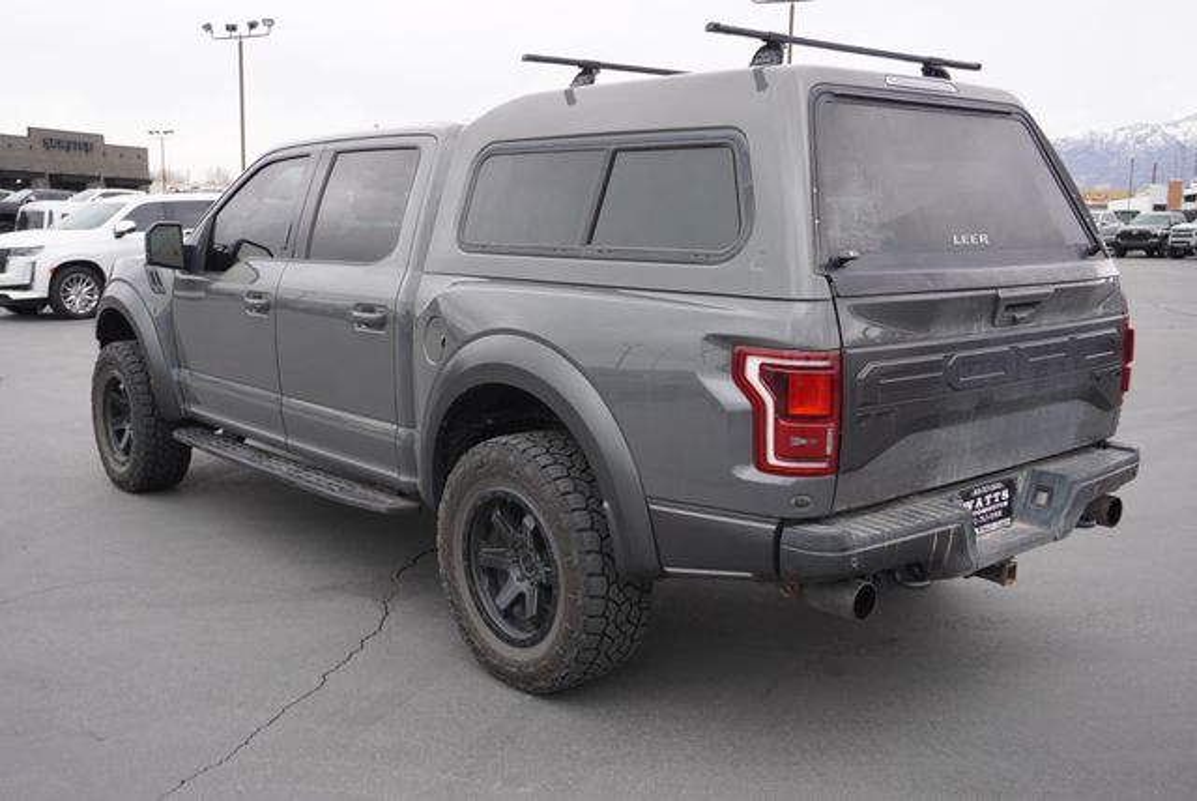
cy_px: 400
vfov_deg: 38.4
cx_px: 598
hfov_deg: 55.1
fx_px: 1148
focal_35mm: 34
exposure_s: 1/80
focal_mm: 23
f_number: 5
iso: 100
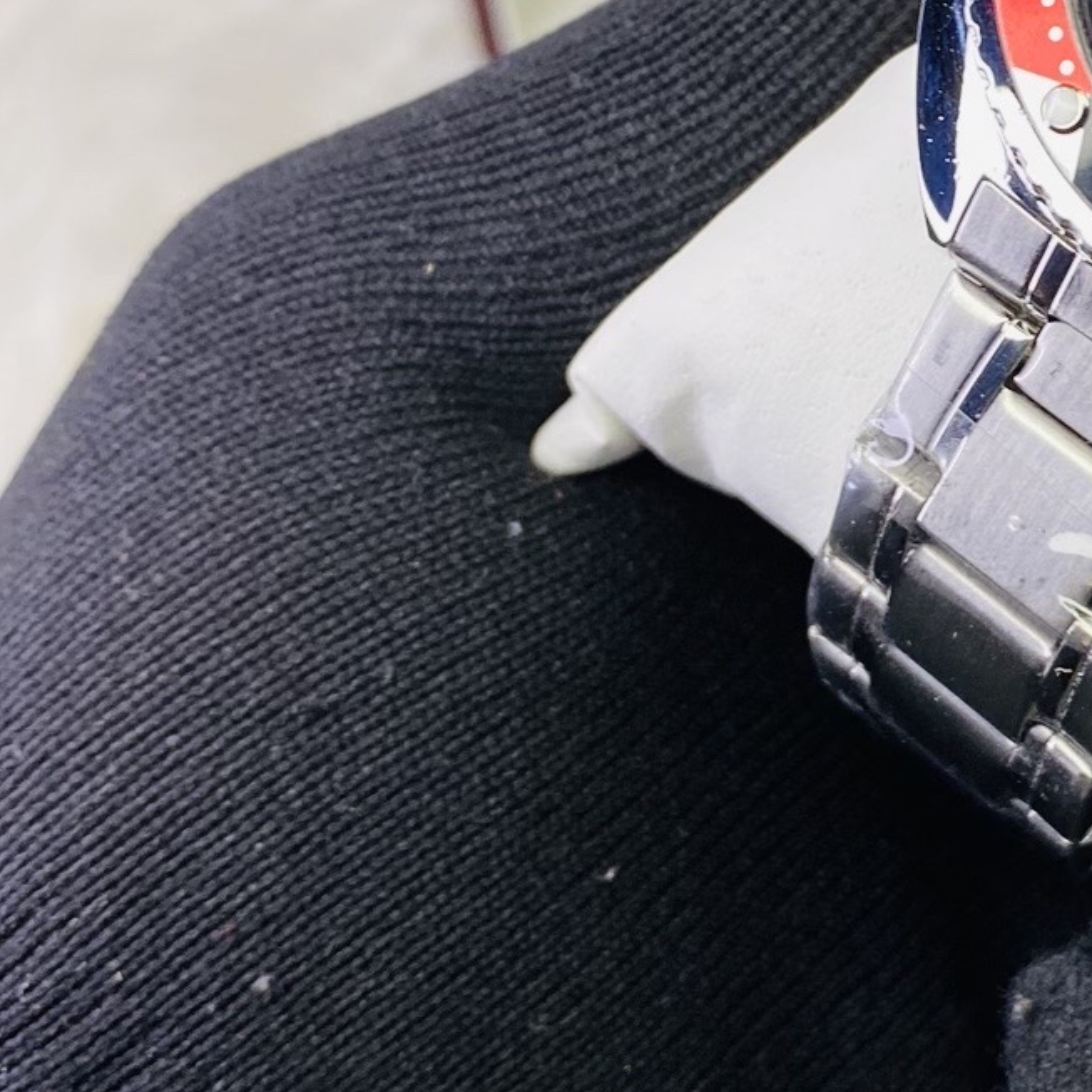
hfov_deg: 23.3
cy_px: 355
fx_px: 2534
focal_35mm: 71
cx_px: 1084
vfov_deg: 24.2
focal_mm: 4.25
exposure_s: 1/50
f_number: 1.8
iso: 80
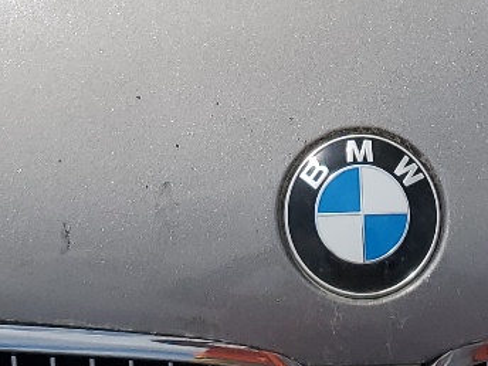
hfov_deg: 16.2
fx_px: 1706
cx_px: 340
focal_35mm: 121
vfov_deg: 11.5
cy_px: -247
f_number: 1.5
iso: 50
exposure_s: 1/10000
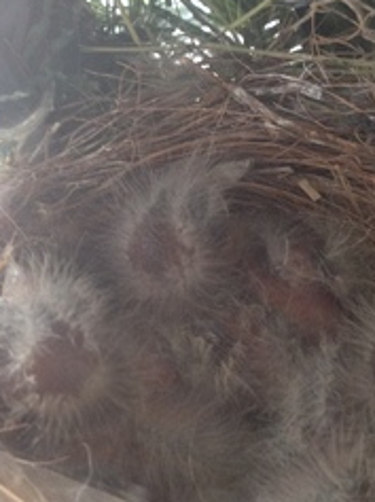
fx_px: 1028
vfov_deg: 27.4
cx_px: 256
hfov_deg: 20.6
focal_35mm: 71
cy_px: 210
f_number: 2.4
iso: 160
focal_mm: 4.28
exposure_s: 1/20
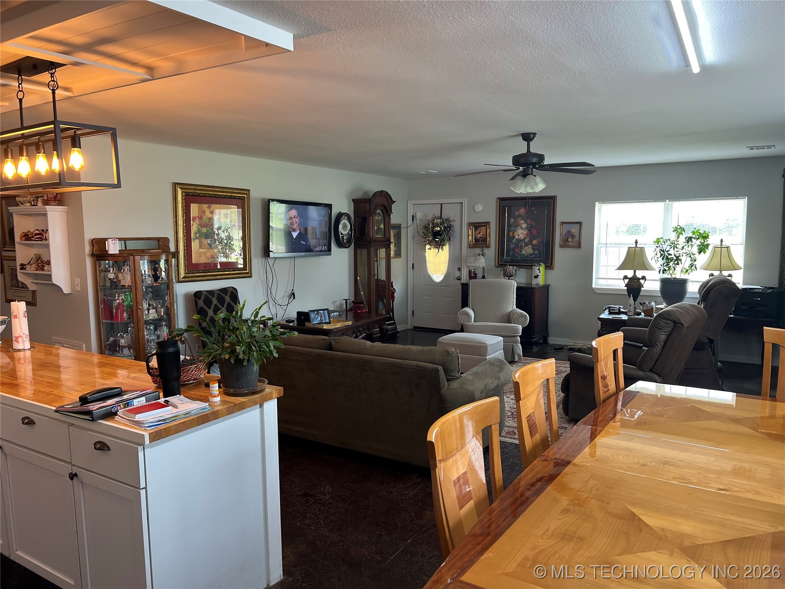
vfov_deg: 53.1
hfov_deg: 67.3
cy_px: 294
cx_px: 392
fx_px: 590
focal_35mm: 26
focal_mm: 5.7
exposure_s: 1/120
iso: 100
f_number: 1.5
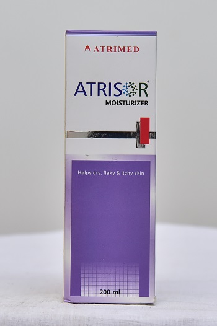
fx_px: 597
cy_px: 163
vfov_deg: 30.5
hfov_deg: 20.6
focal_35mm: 66
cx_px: 108
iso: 1600
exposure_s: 1/125
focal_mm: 66
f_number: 4.5
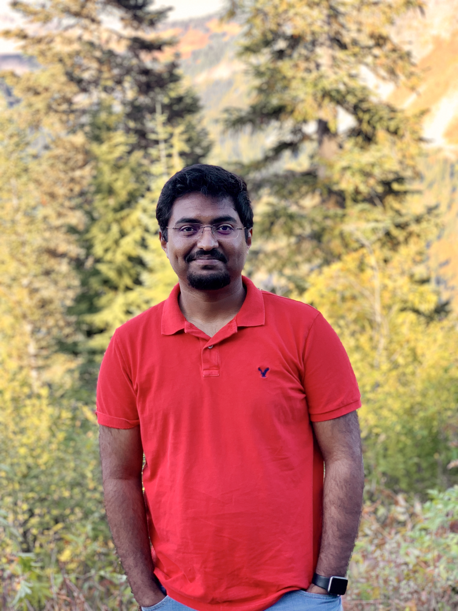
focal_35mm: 52
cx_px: 229
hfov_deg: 28.0
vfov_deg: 36.8
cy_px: 306
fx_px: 917
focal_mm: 6
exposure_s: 1/122
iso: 50
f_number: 2.4
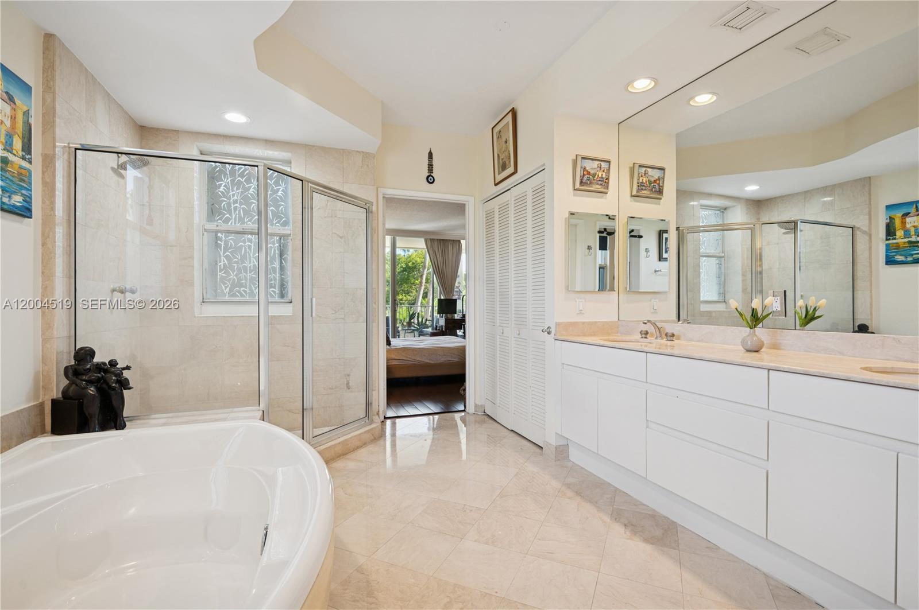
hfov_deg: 96.8
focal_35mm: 16
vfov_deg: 73.6
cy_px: 305
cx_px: 460
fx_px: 408
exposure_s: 1/15
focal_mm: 16
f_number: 8
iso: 250
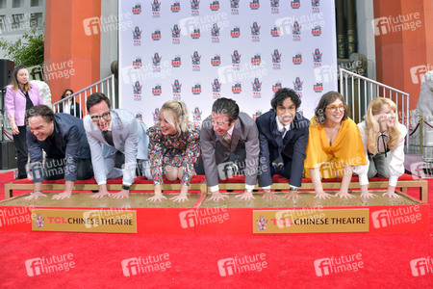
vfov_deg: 46.4
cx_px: 216
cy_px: 144
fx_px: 337
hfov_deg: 65.5
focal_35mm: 28
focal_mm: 28
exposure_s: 1/250
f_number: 3.5
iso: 160
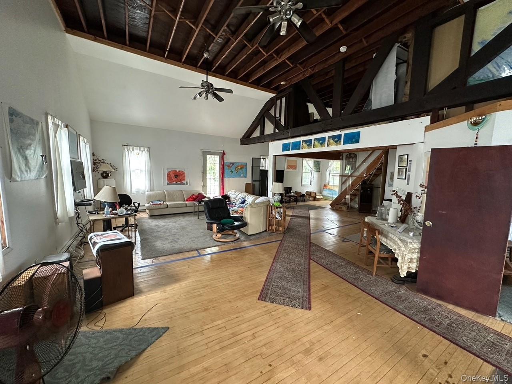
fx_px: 207
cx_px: 256
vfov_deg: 85.7
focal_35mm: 14
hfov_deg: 102.1
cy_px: 192
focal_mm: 2.22
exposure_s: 1/60
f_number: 2.2
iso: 640
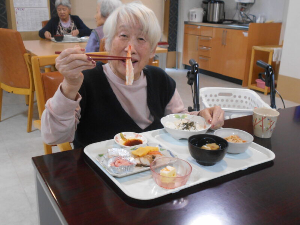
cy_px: 112
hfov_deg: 47.9
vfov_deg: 36.8
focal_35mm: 39
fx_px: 338
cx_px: 150
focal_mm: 6.7
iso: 400
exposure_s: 1/20
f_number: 3.9
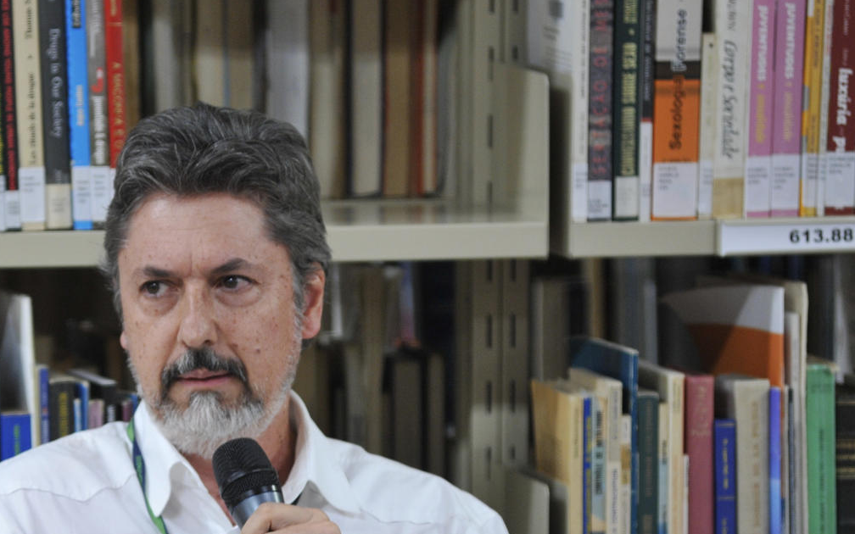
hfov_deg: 5.8
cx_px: 174
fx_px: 8482
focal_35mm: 364
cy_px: 451
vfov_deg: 3.6
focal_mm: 200
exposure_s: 1/125
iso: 1600
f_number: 4.5
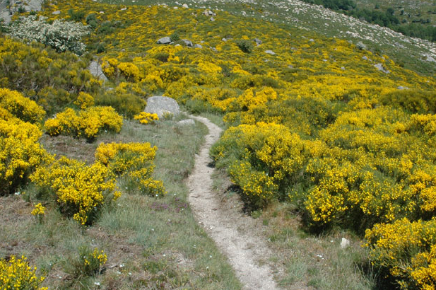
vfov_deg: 37.6
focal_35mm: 35
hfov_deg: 54.4
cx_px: 240
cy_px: 113
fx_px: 423
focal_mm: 18
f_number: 20
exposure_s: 1/50
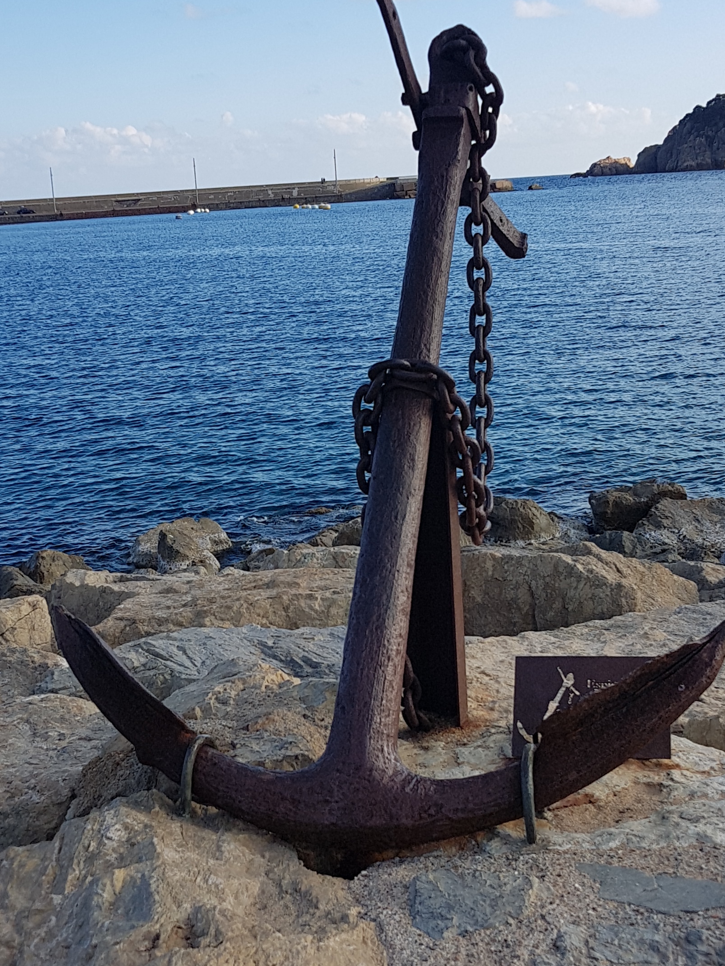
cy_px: 558
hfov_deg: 29.7
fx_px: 1368
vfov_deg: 38.8
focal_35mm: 49
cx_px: 350
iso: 50
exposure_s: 1/1836
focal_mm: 4.2
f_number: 1.7
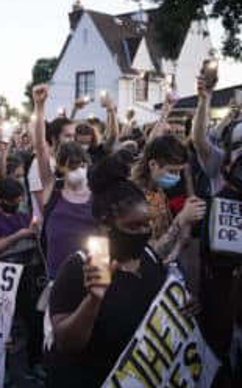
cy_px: 199
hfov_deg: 24.6
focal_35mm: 46
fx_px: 485
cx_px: -69
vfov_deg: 43.5
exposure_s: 1/125
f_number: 2.8
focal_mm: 28
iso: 1250
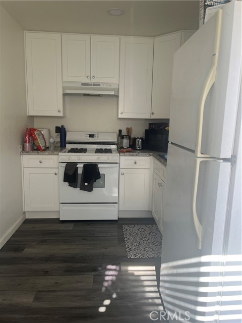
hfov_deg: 53.1
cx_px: 121
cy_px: 162
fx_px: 242
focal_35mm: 26
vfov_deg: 67.3
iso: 80
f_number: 1.6
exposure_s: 1/121
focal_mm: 5.1
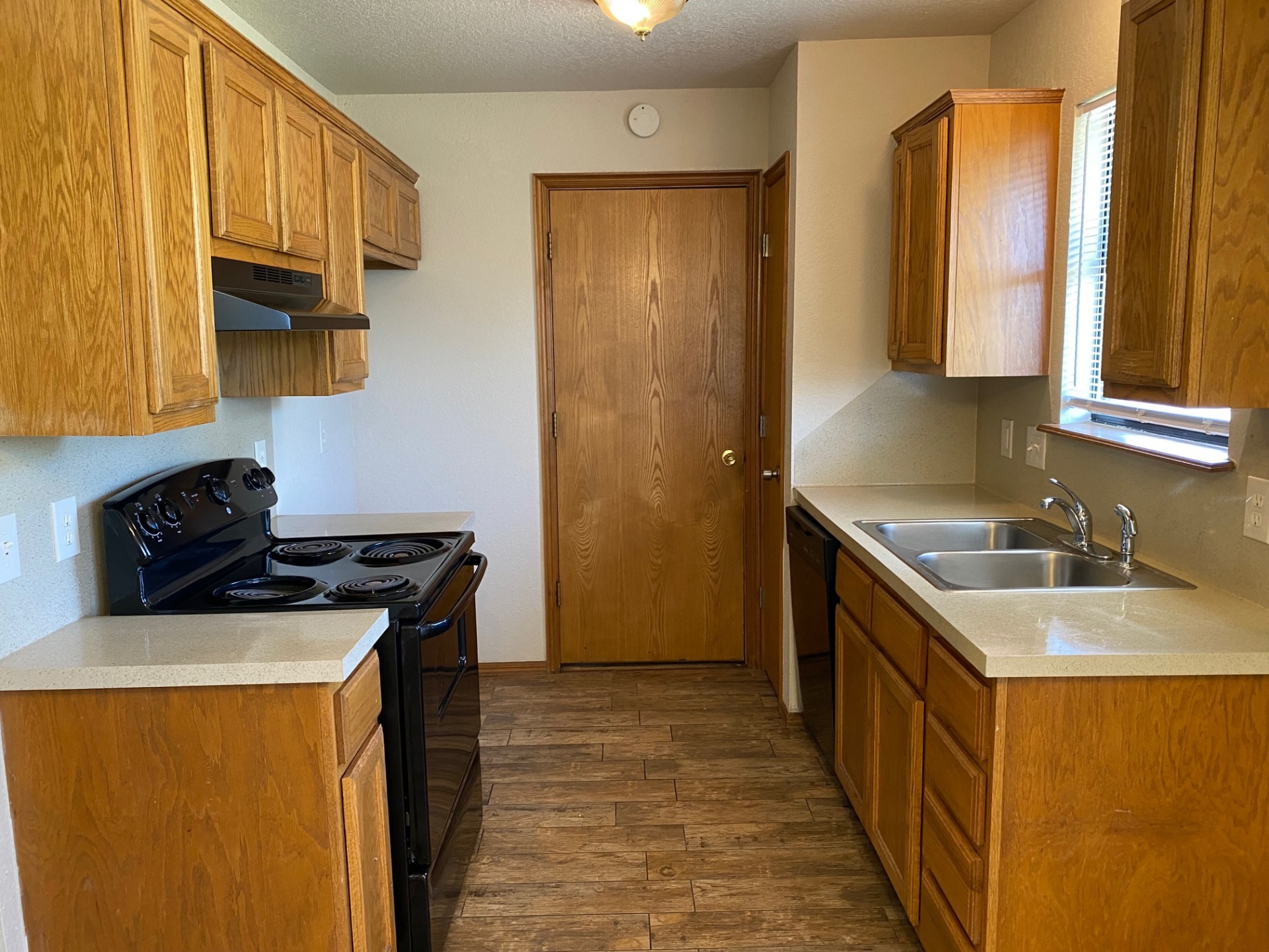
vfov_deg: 53.1
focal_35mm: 26
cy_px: 476
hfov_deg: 67.3
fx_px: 953
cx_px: 634
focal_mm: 4.25
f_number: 1.8
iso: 160
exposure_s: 1/60
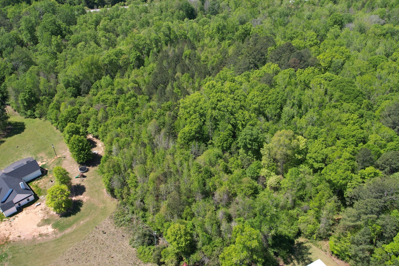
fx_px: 344
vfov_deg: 42.3
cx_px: 202
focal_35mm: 31
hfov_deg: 60.3
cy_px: 132
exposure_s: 1/1000
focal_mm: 8.38
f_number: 2.8
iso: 100
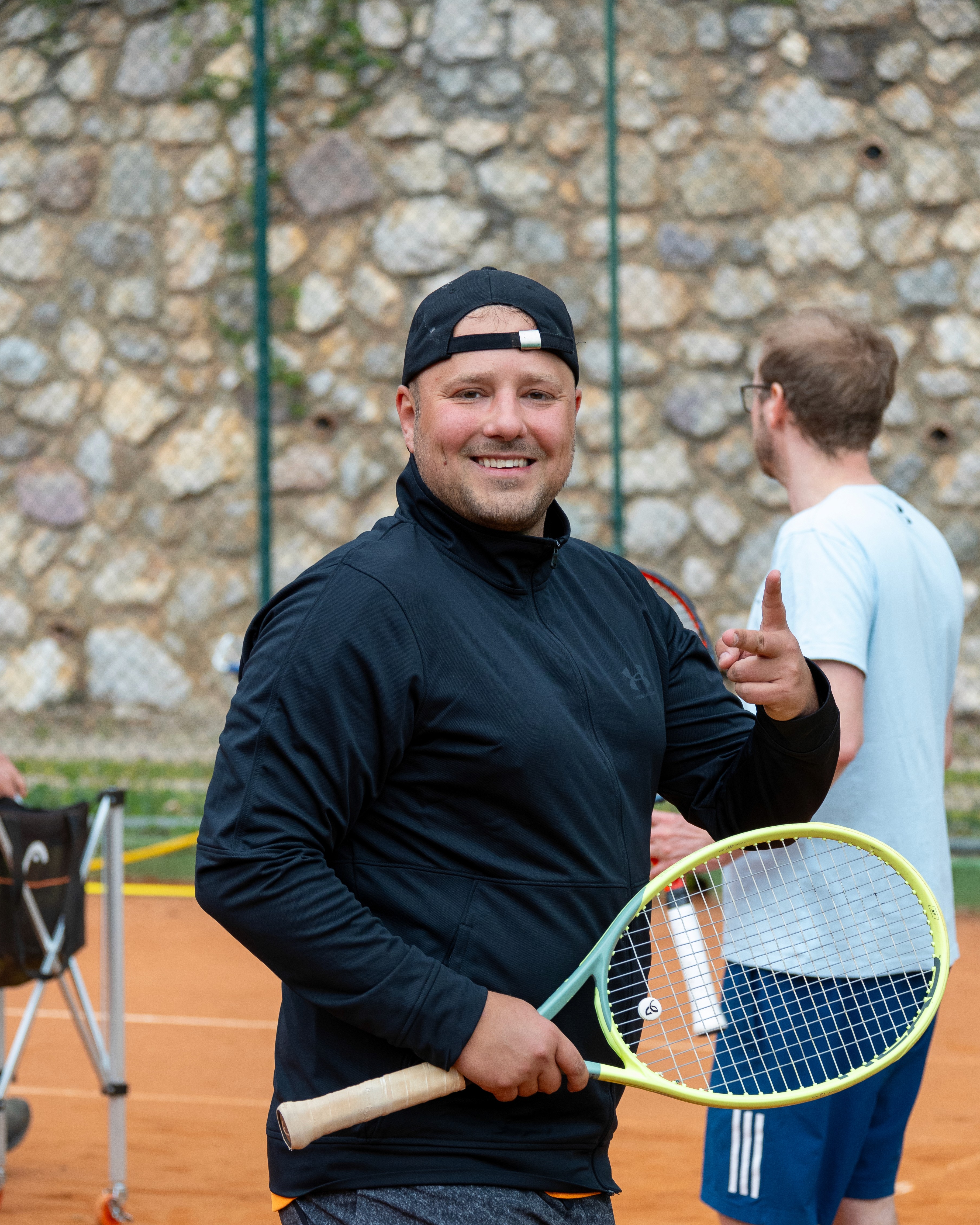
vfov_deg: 13.1
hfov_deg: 10.5
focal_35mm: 148
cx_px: 489
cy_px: 705
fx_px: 5351
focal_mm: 87
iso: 640
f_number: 5
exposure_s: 1/640
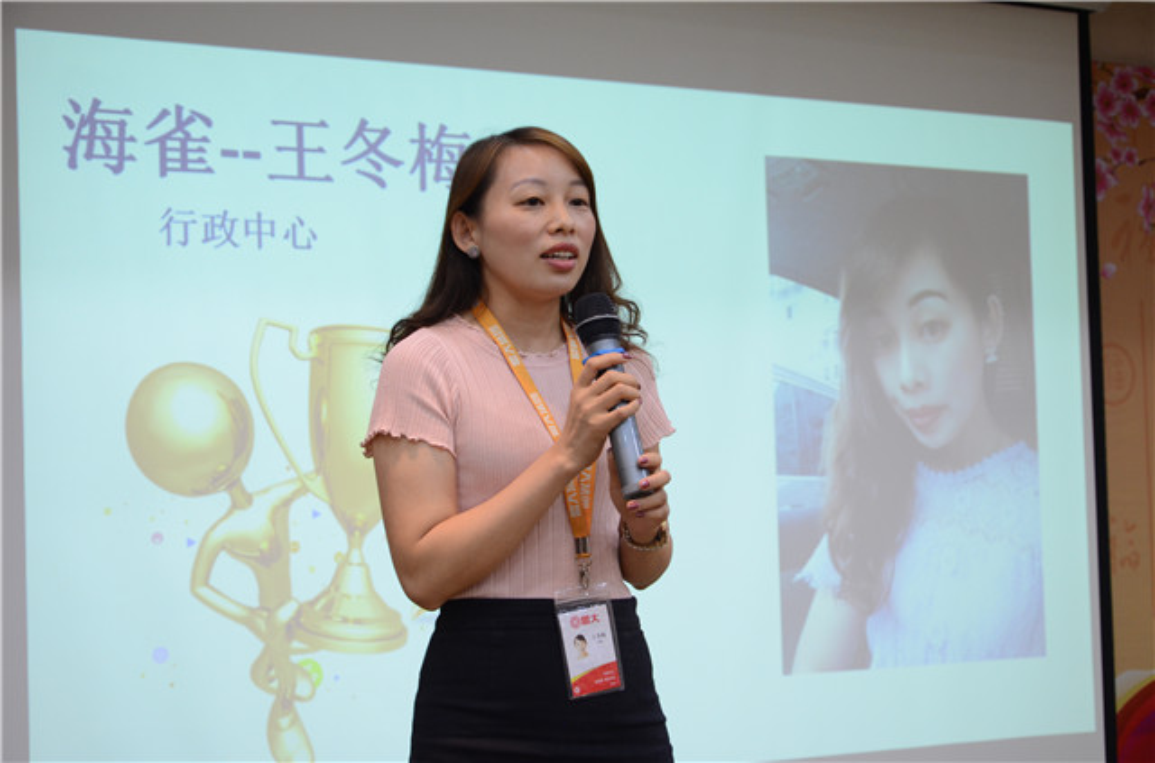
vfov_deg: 21.4
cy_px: 382
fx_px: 2016
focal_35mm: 63
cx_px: 578
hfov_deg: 32.0
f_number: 5.6
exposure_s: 1/25
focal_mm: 42
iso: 800
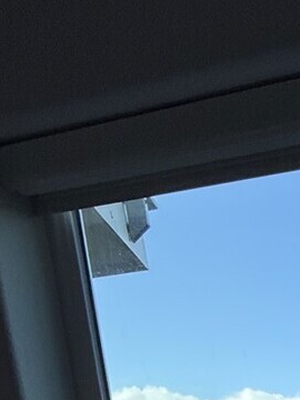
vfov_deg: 24.3
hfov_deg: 18.4
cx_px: 581
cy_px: 642
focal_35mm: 56
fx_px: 647
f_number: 2.2
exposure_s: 1/372
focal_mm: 2.22
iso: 50
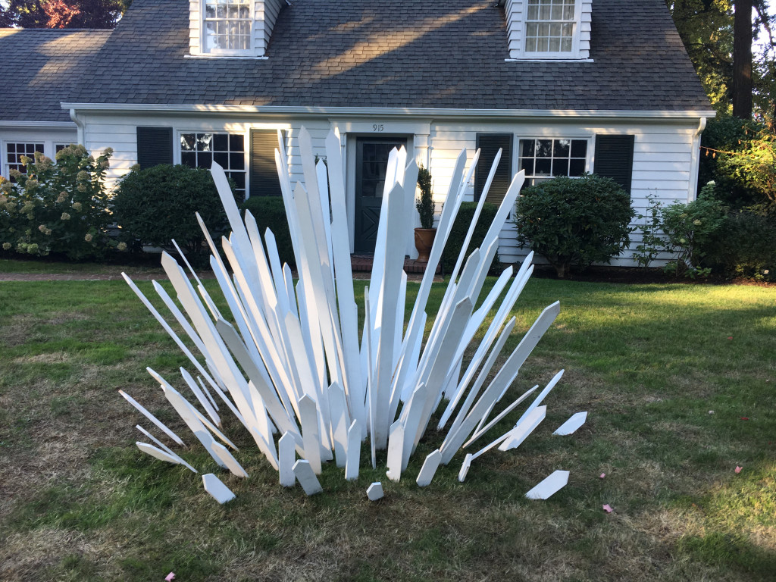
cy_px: 291
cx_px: 388
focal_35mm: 29
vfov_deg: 48.2
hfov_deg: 61.7
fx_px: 650
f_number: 2.2
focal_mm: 4.15
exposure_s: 1/60
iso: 25
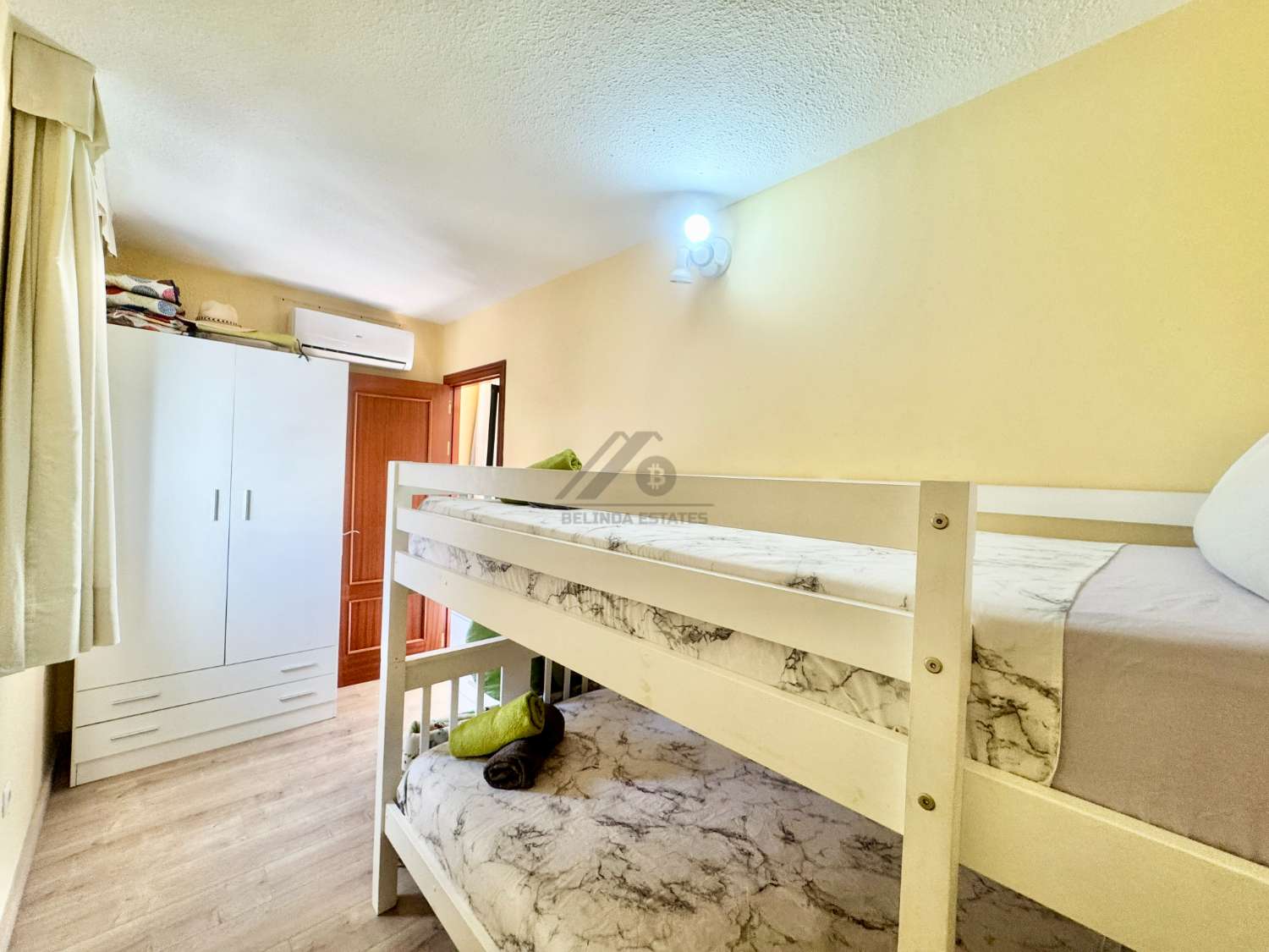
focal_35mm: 14
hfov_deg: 102.1
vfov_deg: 85.7
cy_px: 476
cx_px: 634
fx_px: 513
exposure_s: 1/100
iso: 160
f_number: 2.2
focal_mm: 2.22
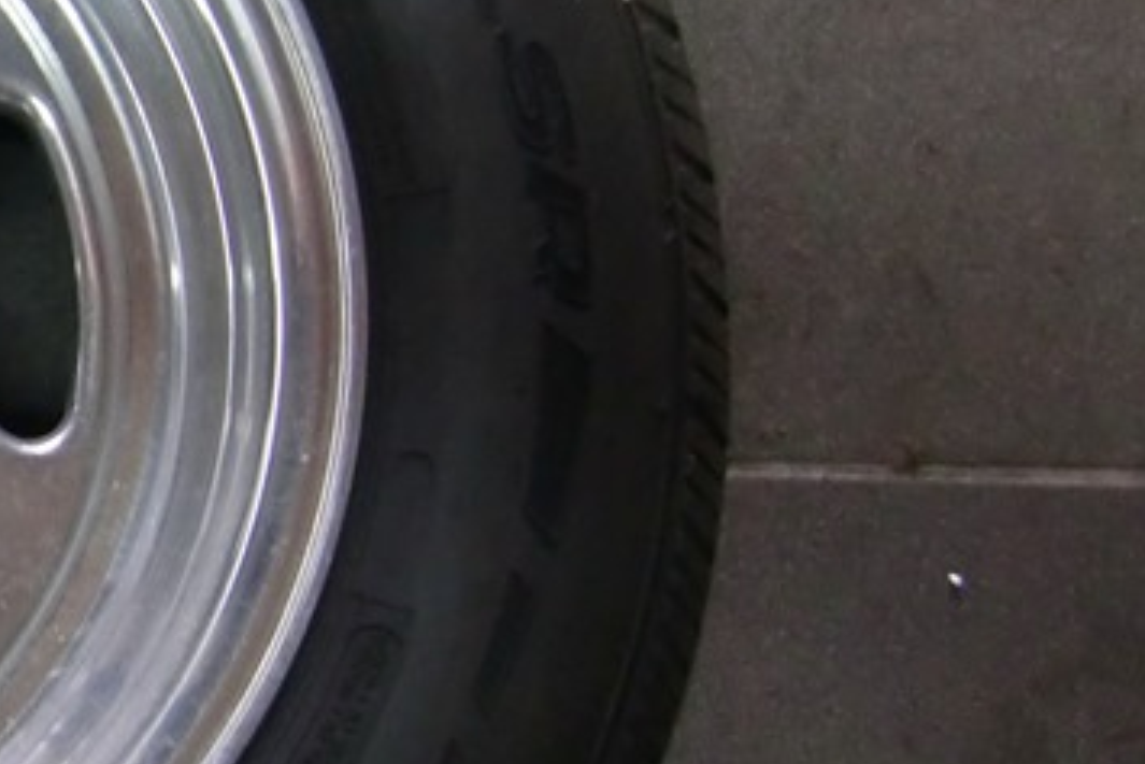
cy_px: 351
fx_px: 2673
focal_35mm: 84
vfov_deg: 16.3
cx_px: -448
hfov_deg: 21.3
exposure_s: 1/30
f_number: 2.6
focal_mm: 4.9
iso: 400
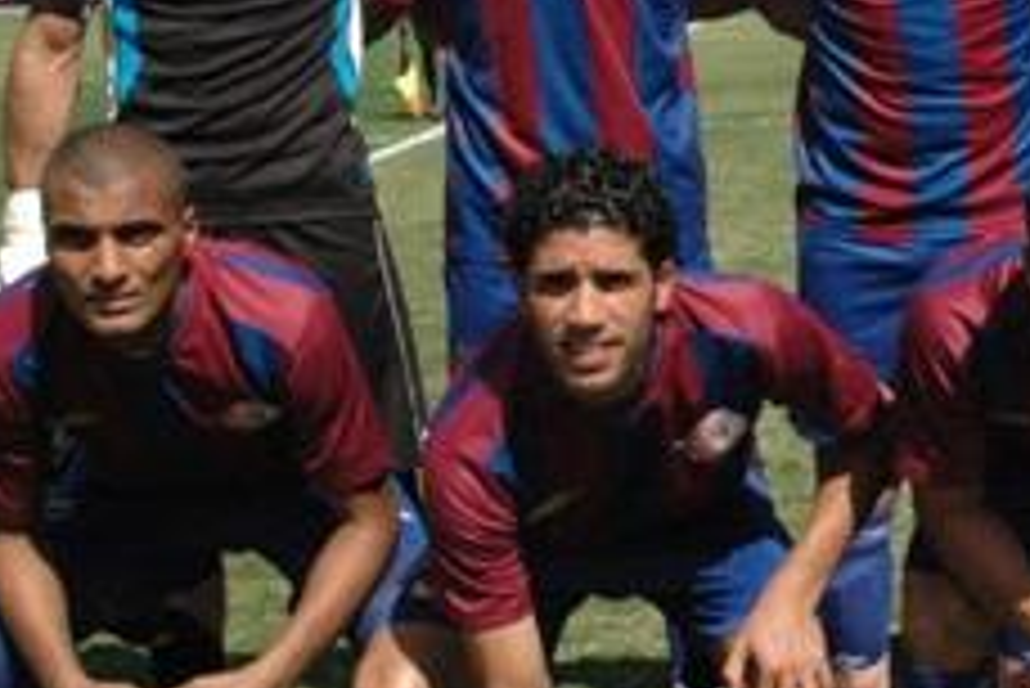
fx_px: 2920
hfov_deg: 19.3
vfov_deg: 13.4
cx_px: 1075
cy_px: 290
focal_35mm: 102
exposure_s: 1/800
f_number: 16
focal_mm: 26
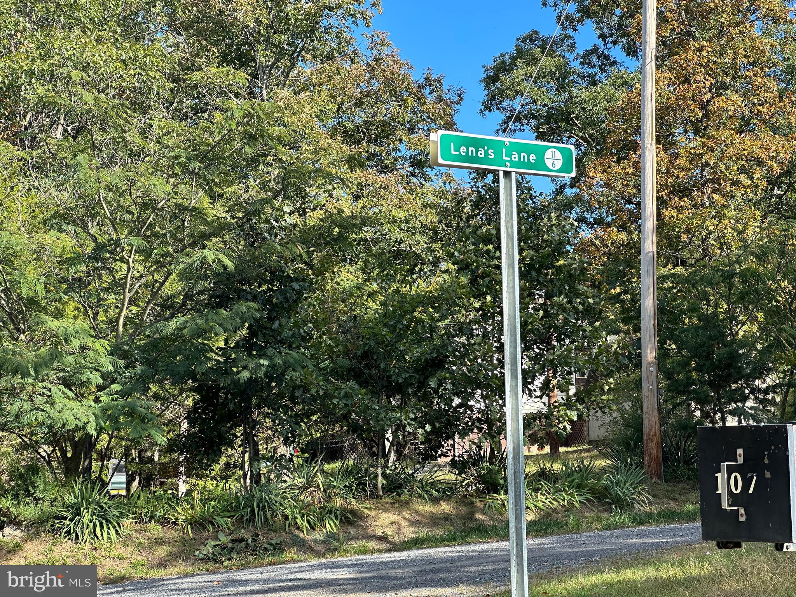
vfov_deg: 19.1
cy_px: 298
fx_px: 1771
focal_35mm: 77
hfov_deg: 25.3
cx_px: 398
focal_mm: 9
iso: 32
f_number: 2.8
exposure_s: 1/184
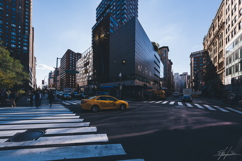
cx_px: 121
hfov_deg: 104.2
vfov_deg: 81.2
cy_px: 80
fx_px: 94
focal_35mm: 14
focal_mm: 14
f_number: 6.3
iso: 400
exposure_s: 1/800
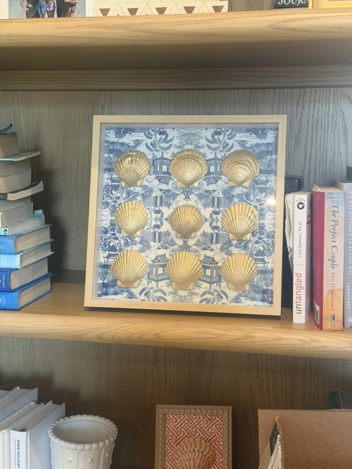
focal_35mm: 48
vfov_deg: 39.7
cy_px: 234
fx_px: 651
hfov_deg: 30.3
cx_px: 176
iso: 250
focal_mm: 6.76
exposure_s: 1/40
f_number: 1.78
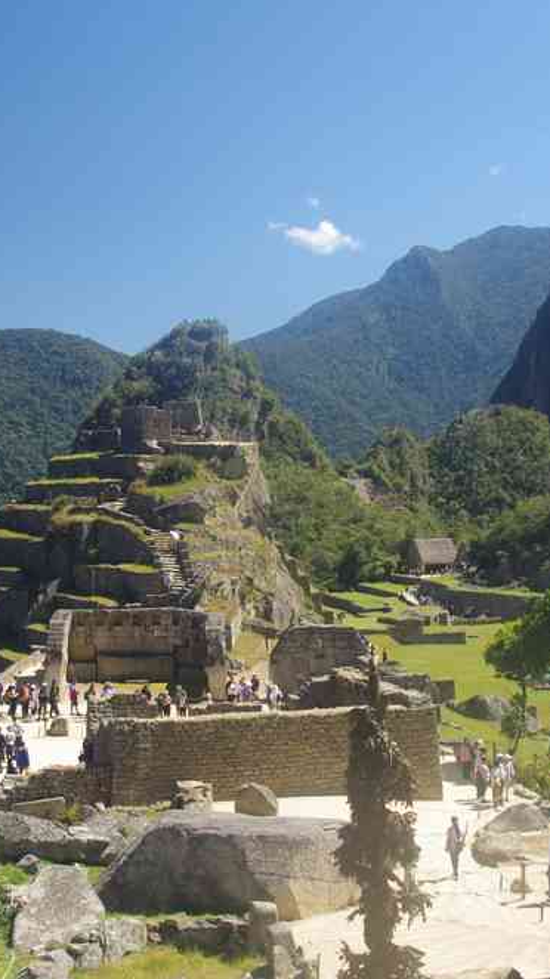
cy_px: 490
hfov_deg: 24.0
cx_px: 223
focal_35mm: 50
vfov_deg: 41.5
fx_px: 1292
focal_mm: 21
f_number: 11
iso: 200
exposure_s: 1/50
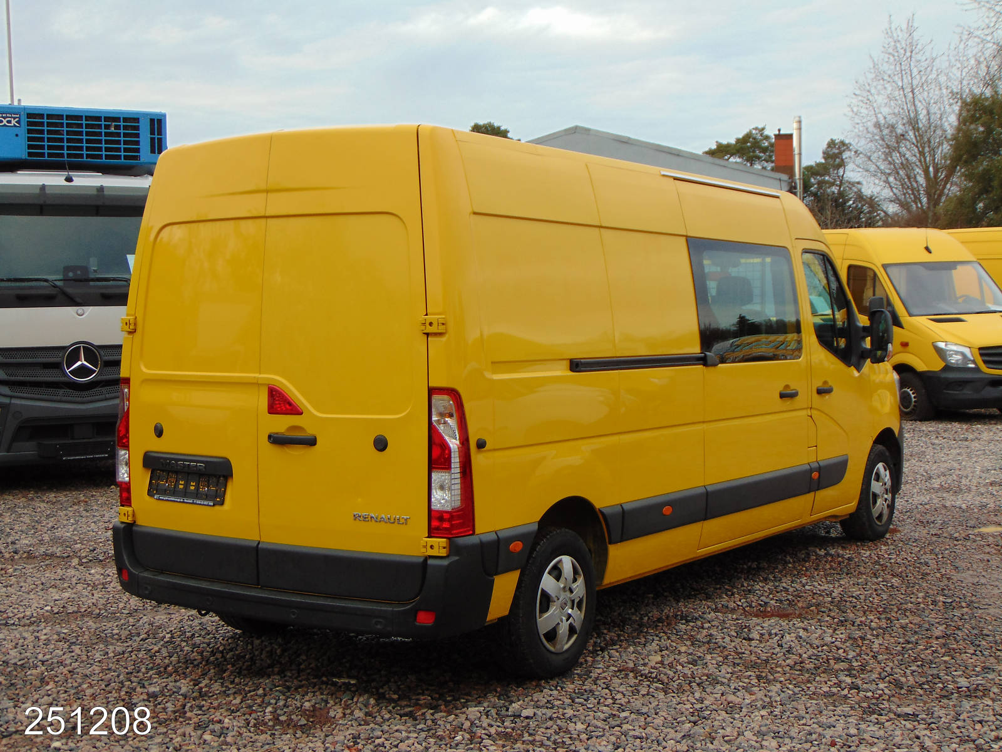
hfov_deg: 38.2
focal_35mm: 50
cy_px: 376
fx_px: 1447
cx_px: 501
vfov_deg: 29.1
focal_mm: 9
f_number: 3.5
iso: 80
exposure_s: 1/125
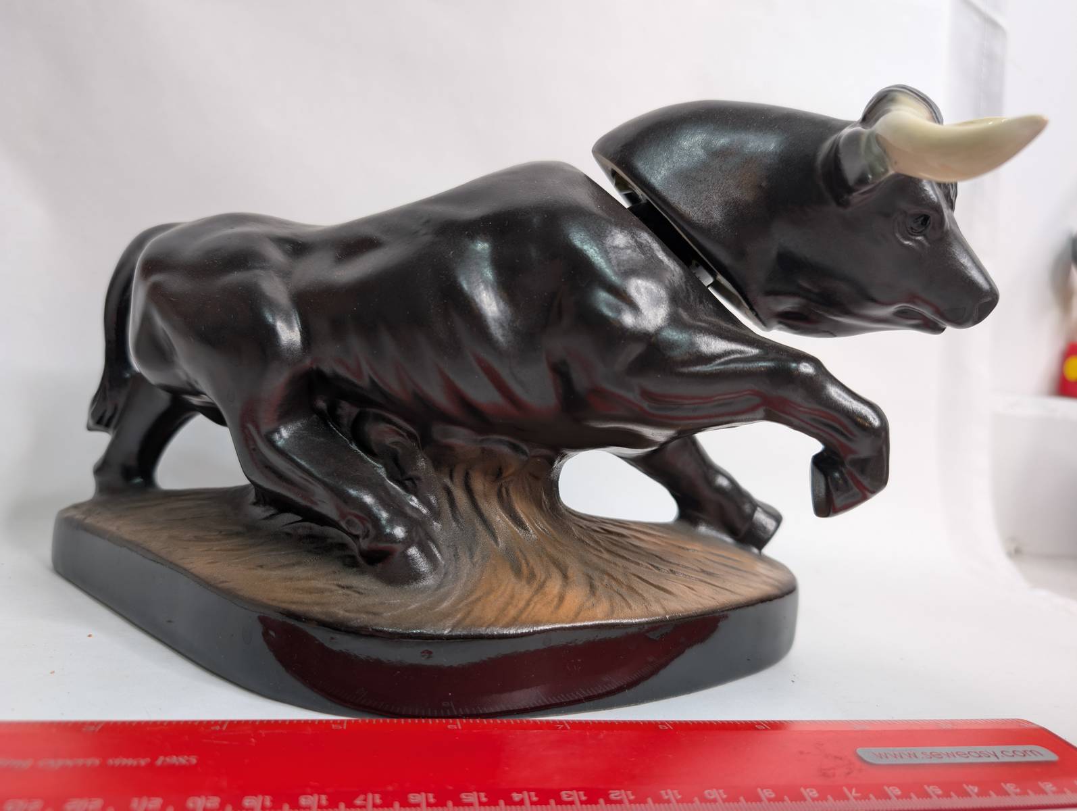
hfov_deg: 71.5
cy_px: 406
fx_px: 748
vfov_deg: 56.9
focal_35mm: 24
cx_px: 538
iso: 31
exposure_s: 1/20.8
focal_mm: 6.9
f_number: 1.68
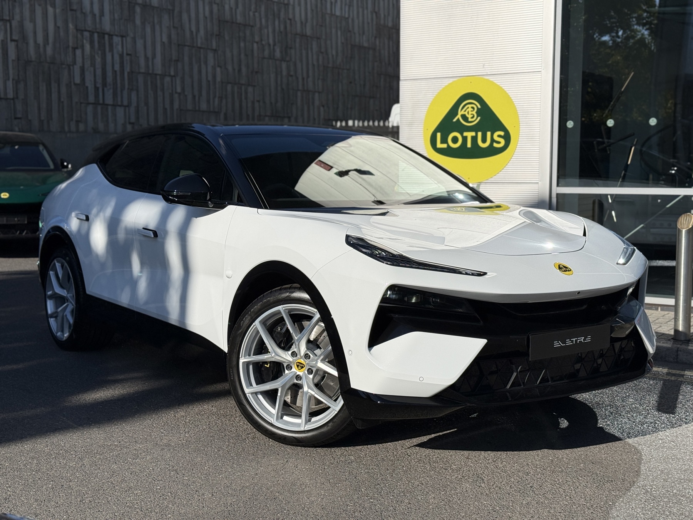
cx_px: 346
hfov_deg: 39.7
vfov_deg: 30.3
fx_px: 961
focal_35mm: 48
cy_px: 260
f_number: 1.78
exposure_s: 1/11364
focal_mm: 6.76
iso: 64
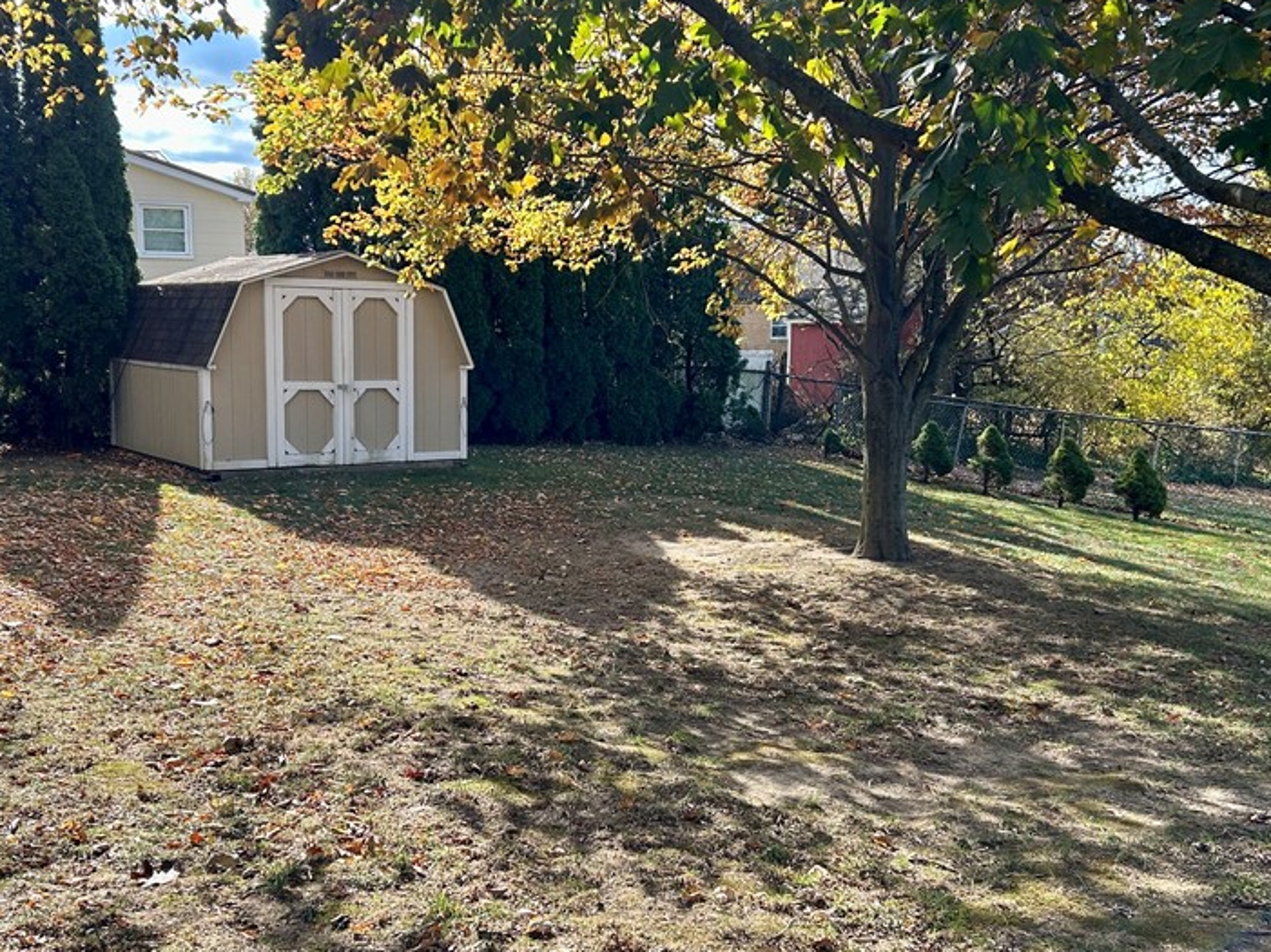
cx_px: 557
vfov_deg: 37.7
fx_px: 1395
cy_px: 524
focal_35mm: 38
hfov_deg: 48.9
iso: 50
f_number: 1.5
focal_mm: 5.7
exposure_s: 1/991
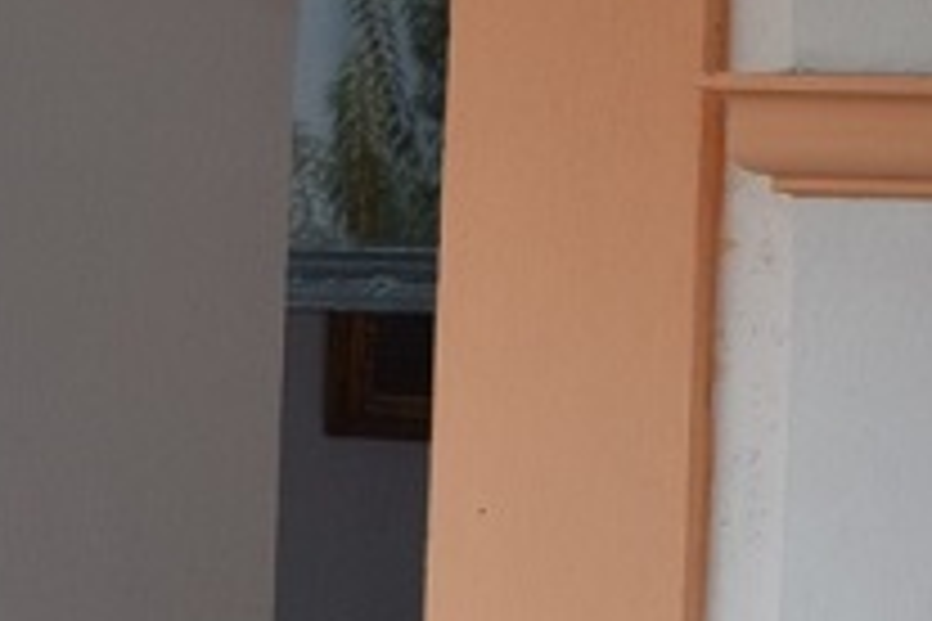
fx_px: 6560
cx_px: 1499
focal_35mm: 253
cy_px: 1125
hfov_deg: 7.9
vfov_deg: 5.3
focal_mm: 35
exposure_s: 1/250
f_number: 8
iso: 400
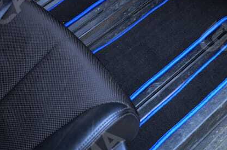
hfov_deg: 34.3
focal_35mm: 58
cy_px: 7
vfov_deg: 22.5
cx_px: 148
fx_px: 365
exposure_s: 1/30
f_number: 3.8
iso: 800
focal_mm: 20
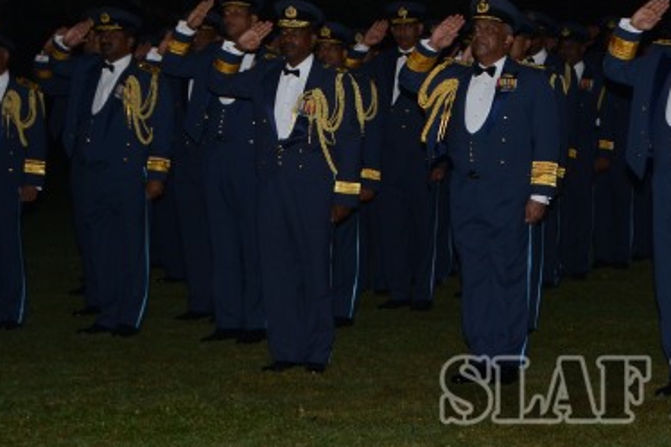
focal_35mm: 120
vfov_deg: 11.4
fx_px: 2236
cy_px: 141
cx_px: 490
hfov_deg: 17.0
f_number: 5
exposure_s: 1/60
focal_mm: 50
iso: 640
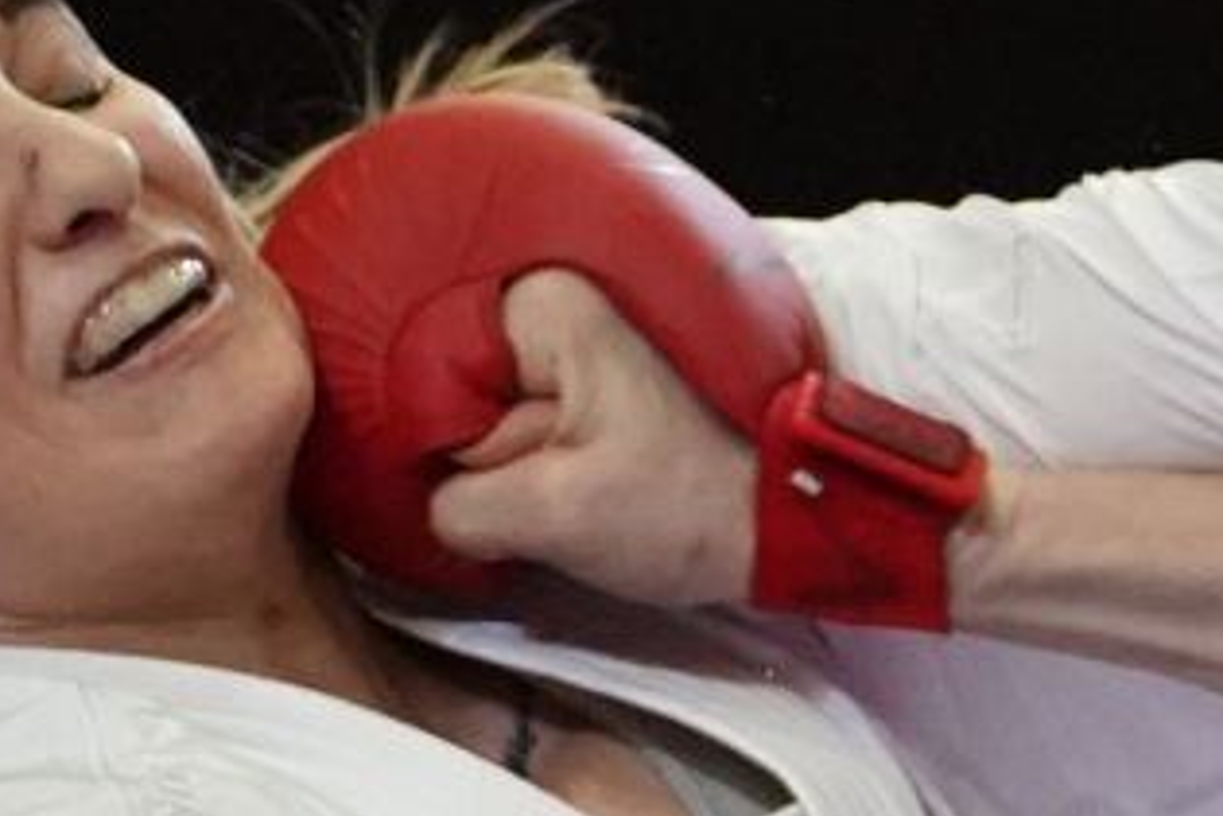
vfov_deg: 0.9
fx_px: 54317
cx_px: 1926
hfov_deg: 1.3
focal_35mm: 1599
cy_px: 1624
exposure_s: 1/1000
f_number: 2.8
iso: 5000
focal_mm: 187
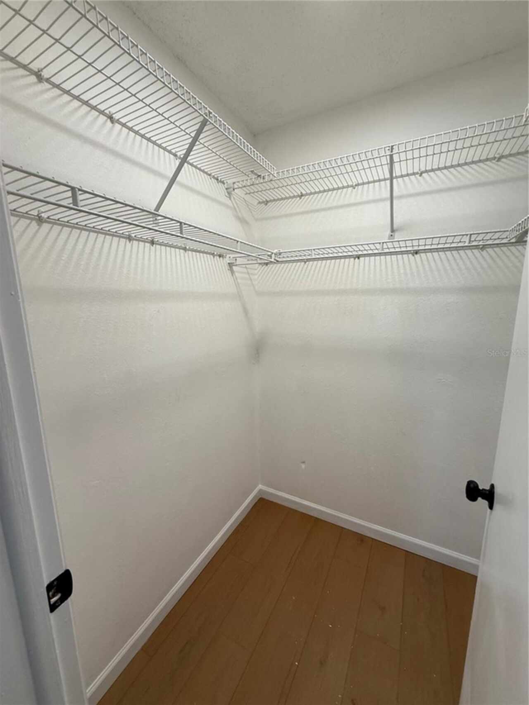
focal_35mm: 14
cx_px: 264
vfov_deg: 102.1
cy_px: 352
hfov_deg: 85.7
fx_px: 285
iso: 160
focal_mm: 2.22
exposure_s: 1/120
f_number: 2.2
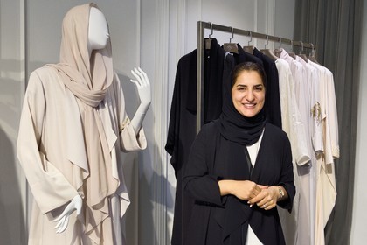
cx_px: 184
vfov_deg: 38.9
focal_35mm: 34
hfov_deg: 55.8
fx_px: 347
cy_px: 122
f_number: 10
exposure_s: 1/80
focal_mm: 34
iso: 1600
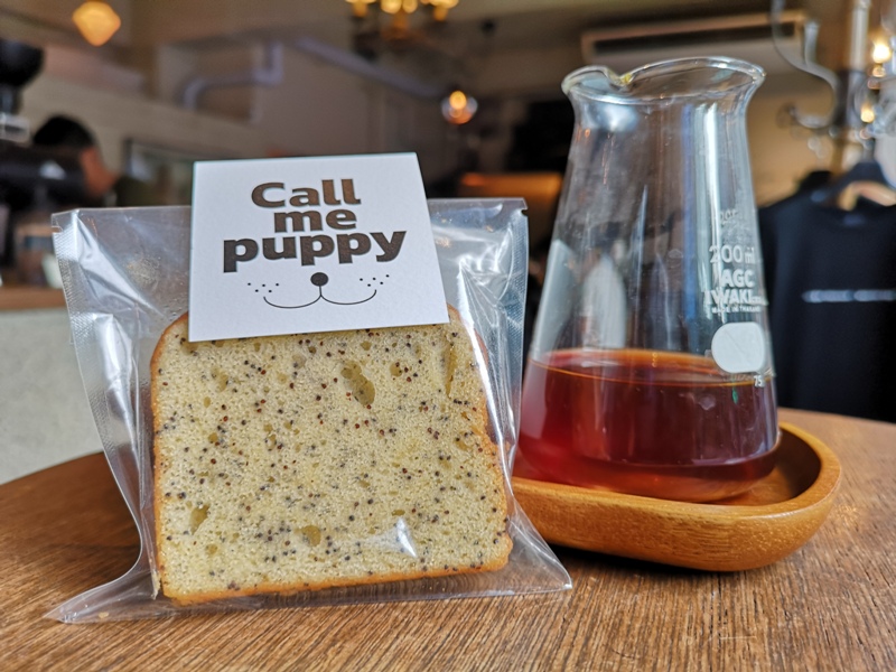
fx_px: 699
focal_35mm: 27
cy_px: 336
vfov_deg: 51.4
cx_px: 448
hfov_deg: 65.3
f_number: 1.8
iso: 50
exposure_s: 1/150
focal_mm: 3.95
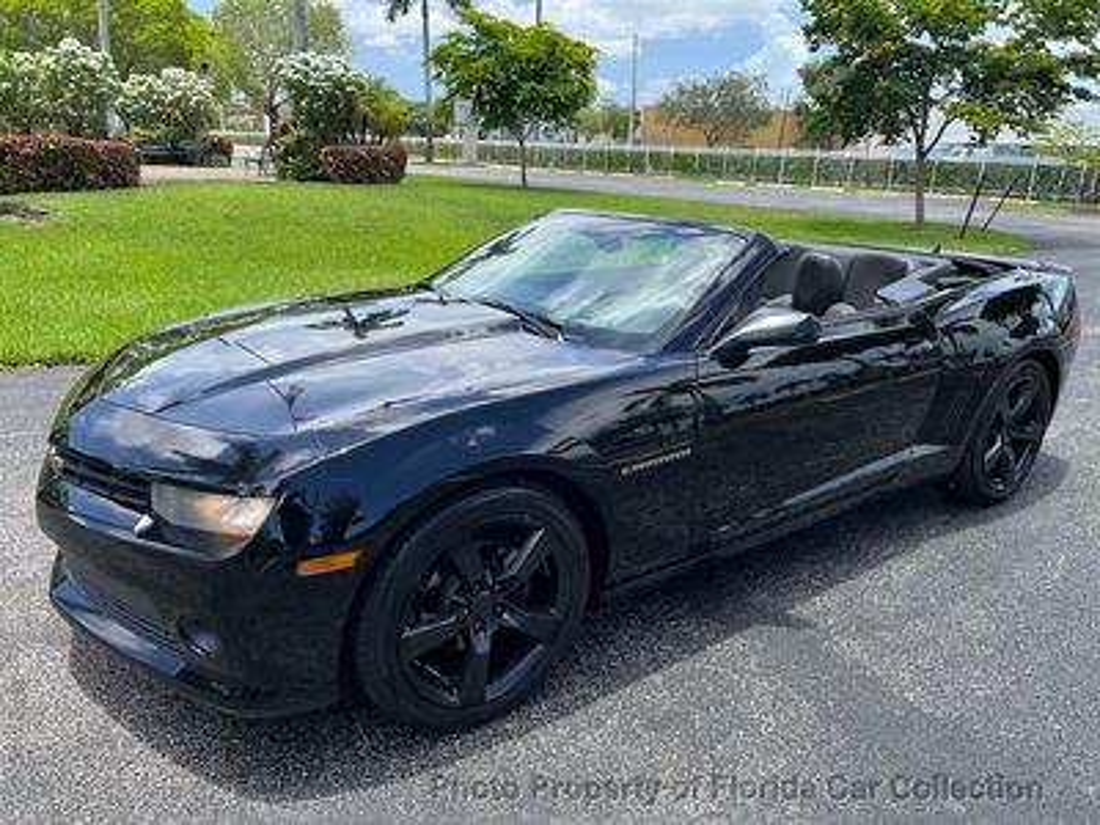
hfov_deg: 67.3
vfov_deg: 53.1
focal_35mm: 26
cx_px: 550
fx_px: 826
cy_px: 412
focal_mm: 5.7
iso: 50
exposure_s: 1/1377
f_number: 1.5
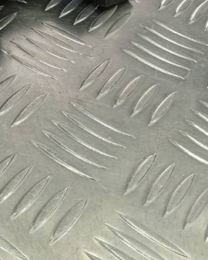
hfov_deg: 16.0
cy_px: 4
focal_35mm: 80
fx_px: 615
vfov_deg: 22.9
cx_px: -178
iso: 150
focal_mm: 4.11
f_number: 1.6
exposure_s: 1/100
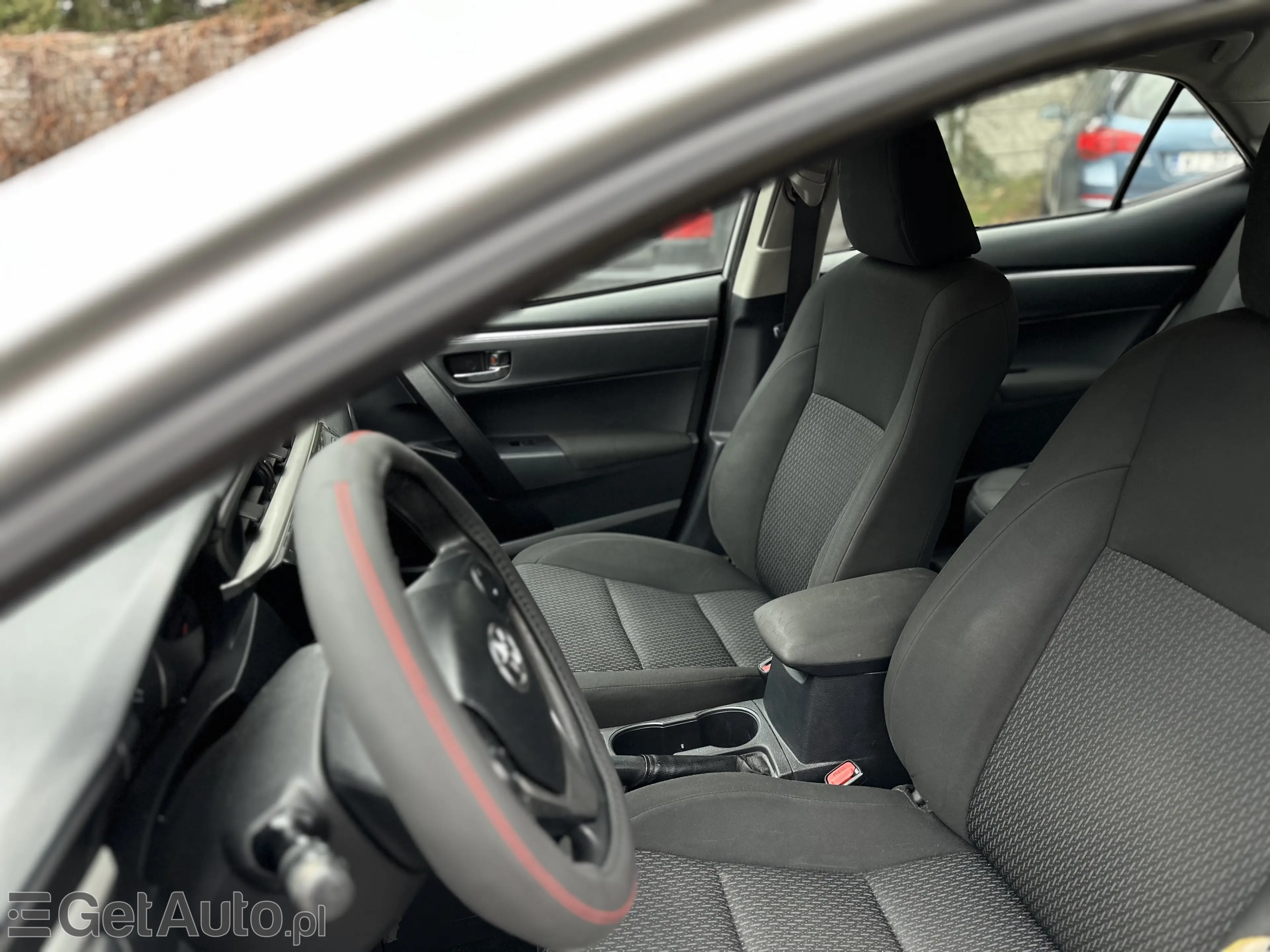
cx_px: 635
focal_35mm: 24
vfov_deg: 56.8
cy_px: 476
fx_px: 881
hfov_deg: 71.6
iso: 250
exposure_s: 1/79
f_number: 1.78
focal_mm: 6.86
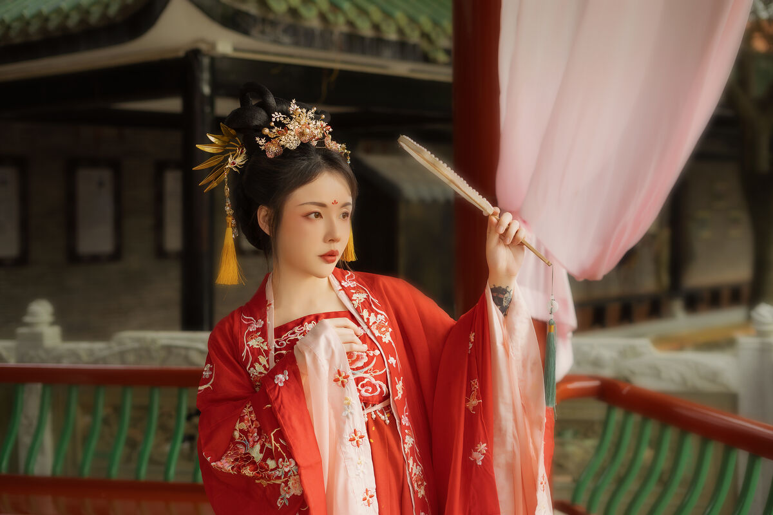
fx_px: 1074
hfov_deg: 39.6
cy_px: 258
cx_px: 386
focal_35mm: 50
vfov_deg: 27.0
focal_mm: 50
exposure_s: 1/125
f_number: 2.8
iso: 100
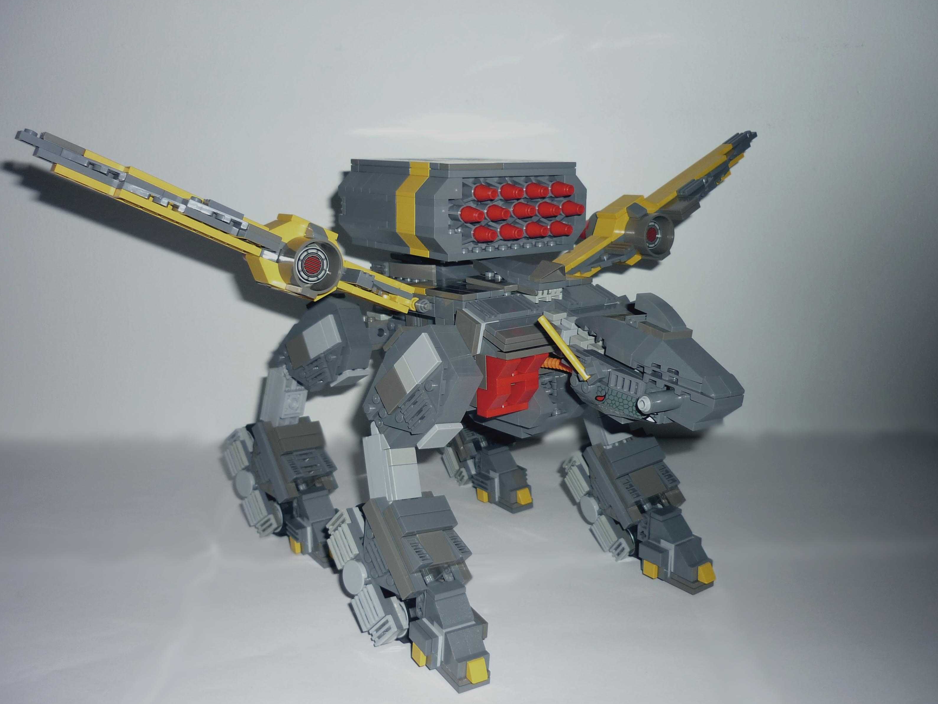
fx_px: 921
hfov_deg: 54.0
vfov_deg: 41.8
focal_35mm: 34
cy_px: 359
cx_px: 459
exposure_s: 1/60
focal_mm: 5.5
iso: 100
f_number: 2.8
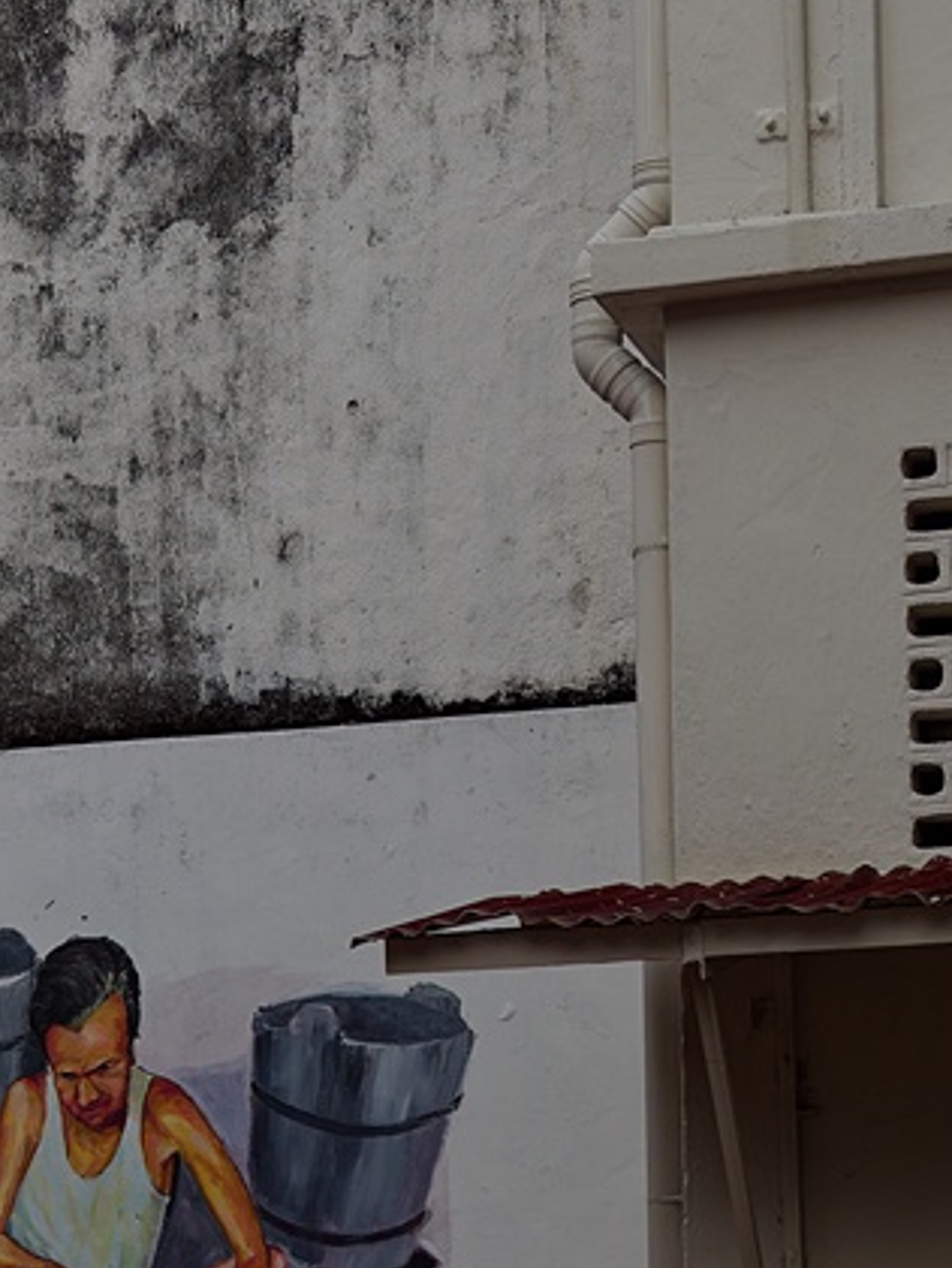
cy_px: 1391
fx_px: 4325
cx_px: 148
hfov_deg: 12.5
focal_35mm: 118
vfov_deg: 16.2
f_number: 4
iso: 200
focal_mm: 23
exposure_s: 1/800
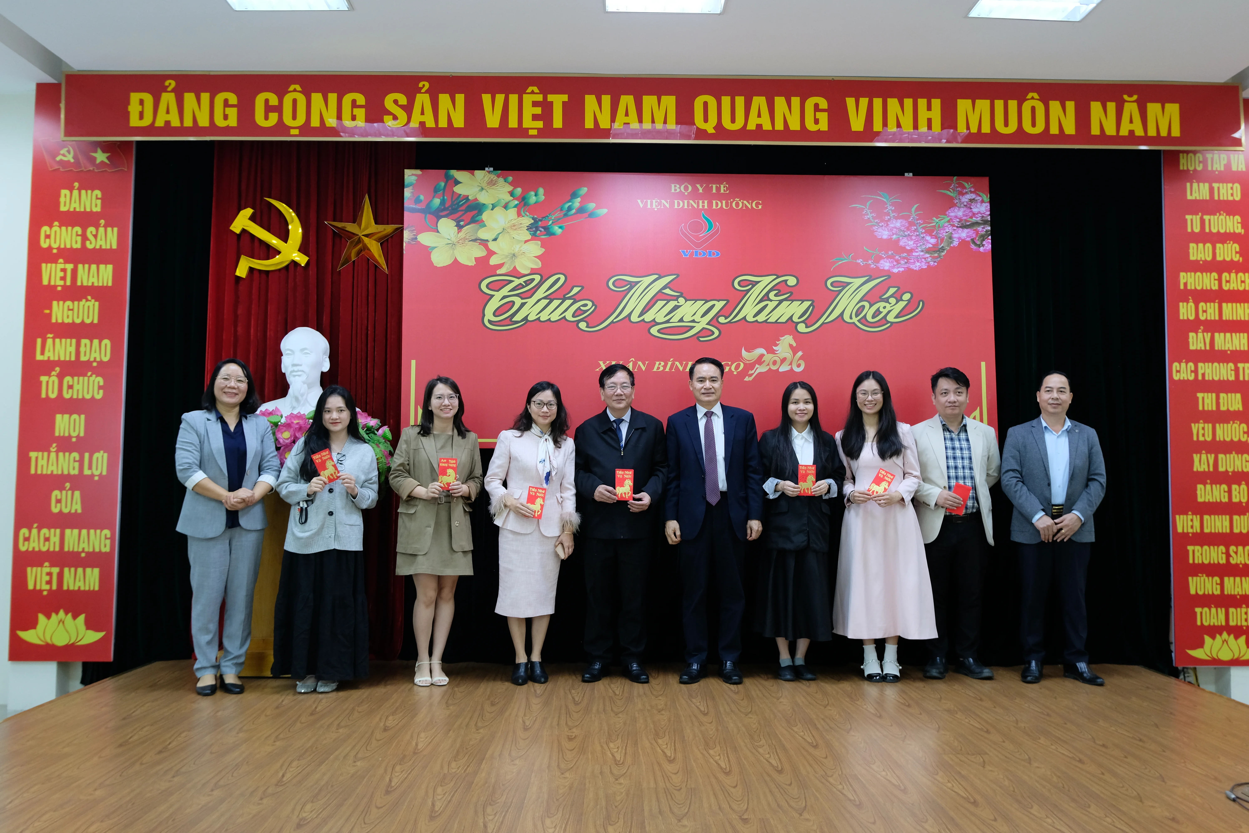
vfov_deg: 43.6
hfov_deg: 61.9
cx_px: 624
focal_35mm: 30
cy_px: 416
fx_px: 1041
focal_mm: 20.3
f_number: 4.2
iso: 800
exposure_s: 1/30
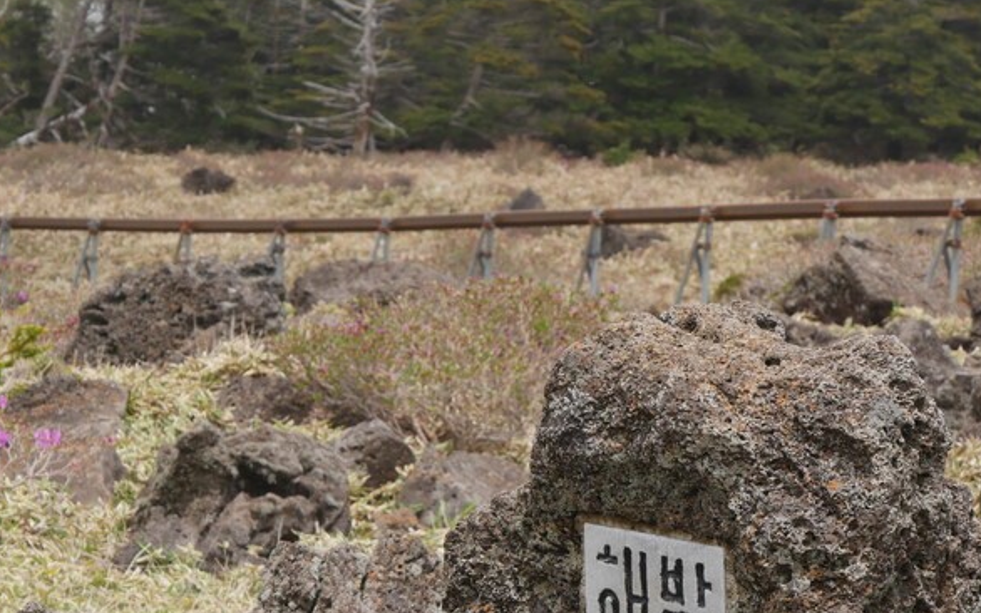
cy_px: 317
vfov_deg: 6.9
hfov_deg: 11.0
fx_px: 5105
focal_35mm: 191
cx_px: 489
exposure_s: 1/400
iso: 200
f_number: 8
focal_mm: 55
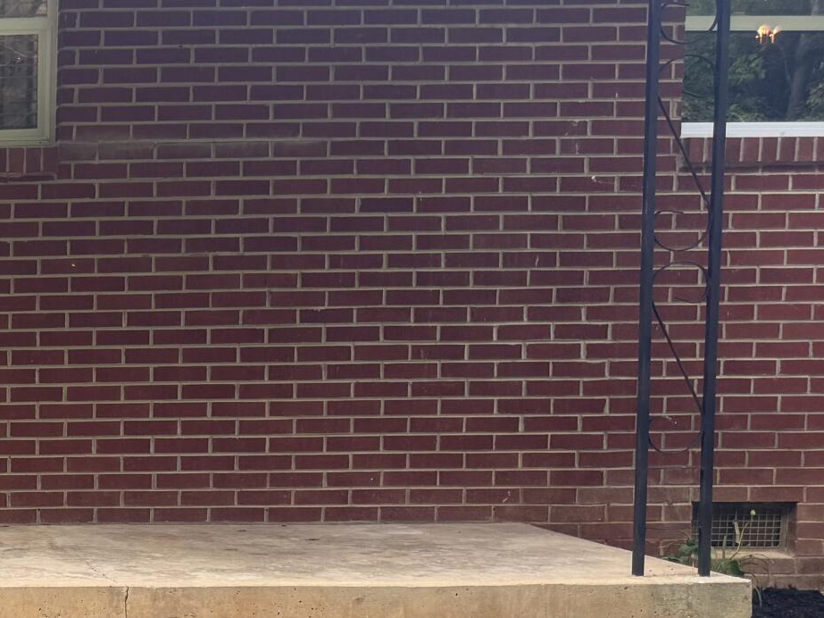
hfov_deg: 21.5
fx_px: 1856
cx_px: -362
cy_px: 476
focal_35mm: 78
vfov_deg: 18.7
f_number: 1.78
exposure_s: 1/215
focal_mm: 6.76
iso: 64
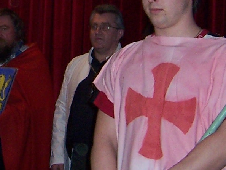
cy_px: 0
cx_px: -7
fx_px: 1019
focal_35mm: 156
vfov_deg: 9.5
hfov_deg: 12.5
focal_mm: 6.2
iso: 125
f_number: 2.8
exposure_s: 1/60
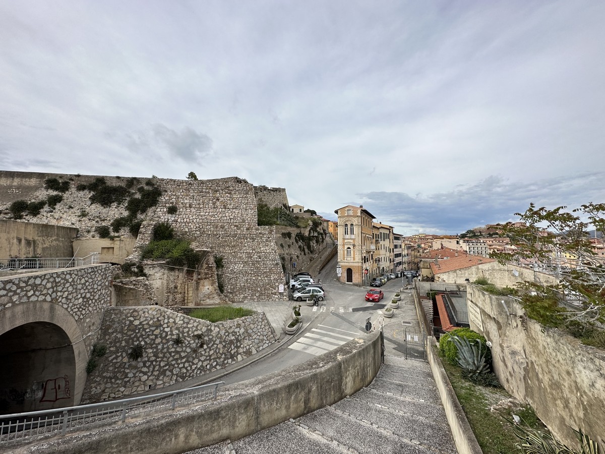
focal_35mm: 14
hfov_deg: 102.1
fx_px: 245
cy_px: 227
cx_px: 302
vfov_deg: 85.7
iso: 50
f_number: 2.2
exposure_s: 1/2092
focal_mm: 2.22
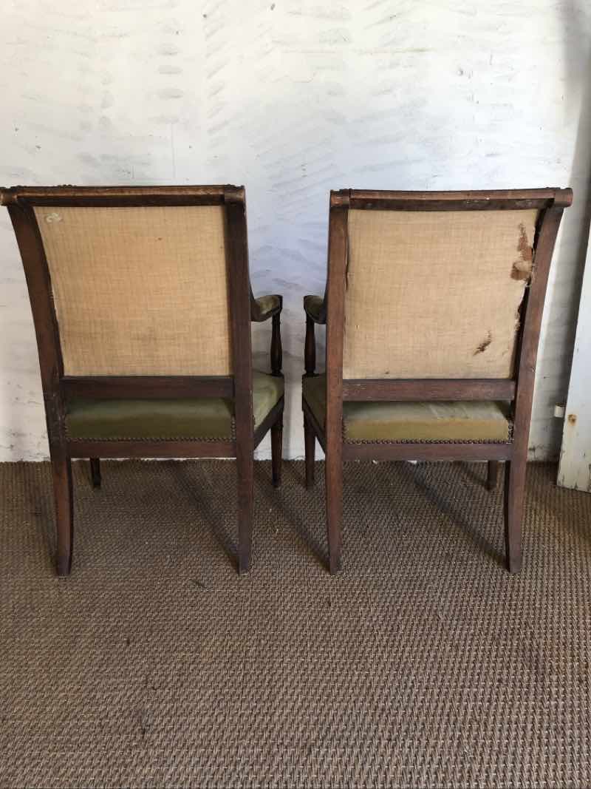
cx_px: 296
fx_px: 638
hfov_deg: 49.7
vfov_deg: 63.4
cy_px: 394
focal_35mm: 28
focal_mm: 3.99
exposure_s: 1/33
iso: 25
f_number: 1.8
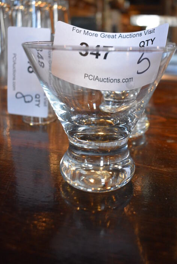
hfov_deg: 37.8
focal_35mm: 35
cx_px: 108
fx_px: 257
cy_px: 100
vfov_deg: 53.8
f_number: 4
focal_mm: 18
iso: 1600
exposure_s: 1/60
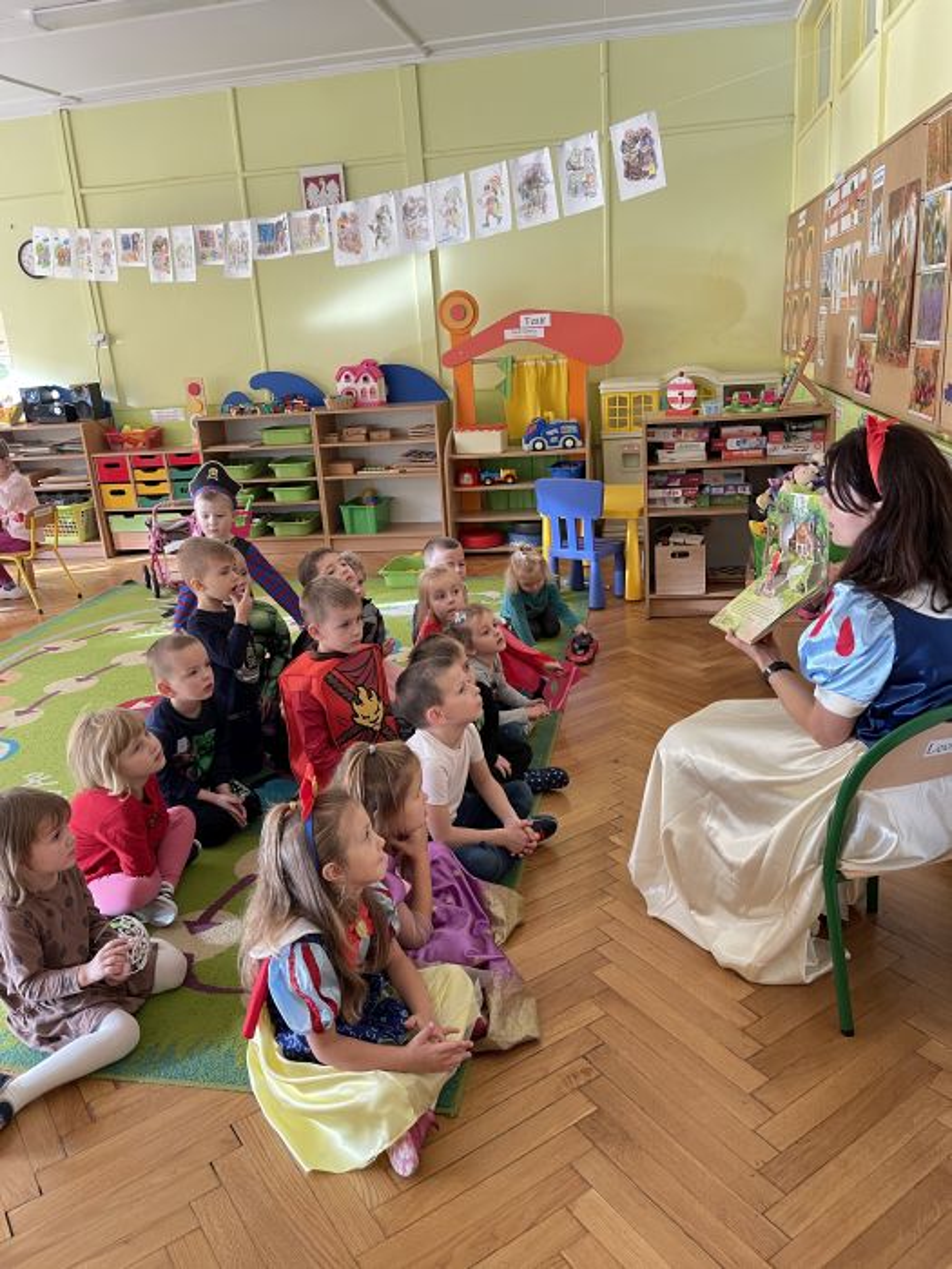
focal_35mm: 26
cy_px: 634
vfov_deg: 67.3
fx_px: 953
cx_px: 476
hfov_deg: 53.1
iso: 160
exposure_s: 1/60
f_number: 1.6
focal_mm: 5.1
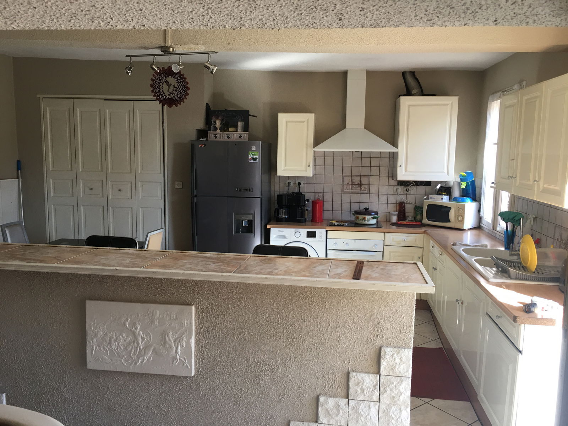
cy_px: 213
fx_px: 476
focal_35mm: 29
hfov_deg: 61.7
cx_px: 284
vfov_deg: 48.2
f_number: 2.2
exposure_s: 1/33
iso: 32
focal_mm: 4.15
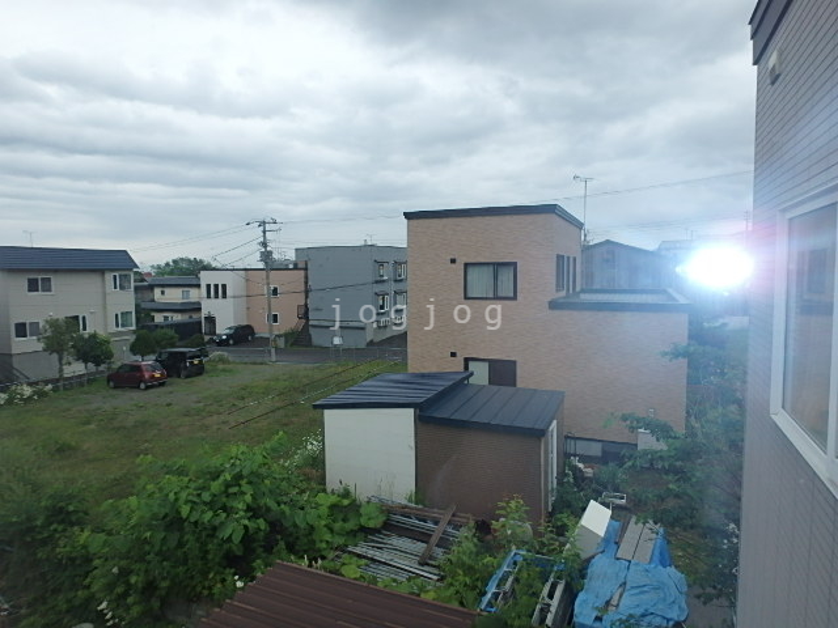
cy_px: 314
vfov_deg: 63.4
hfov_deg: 79.0
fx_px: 508
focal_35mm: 21
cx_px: 419
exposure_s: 1/500
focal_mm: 3.7
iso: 125
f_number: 3.5
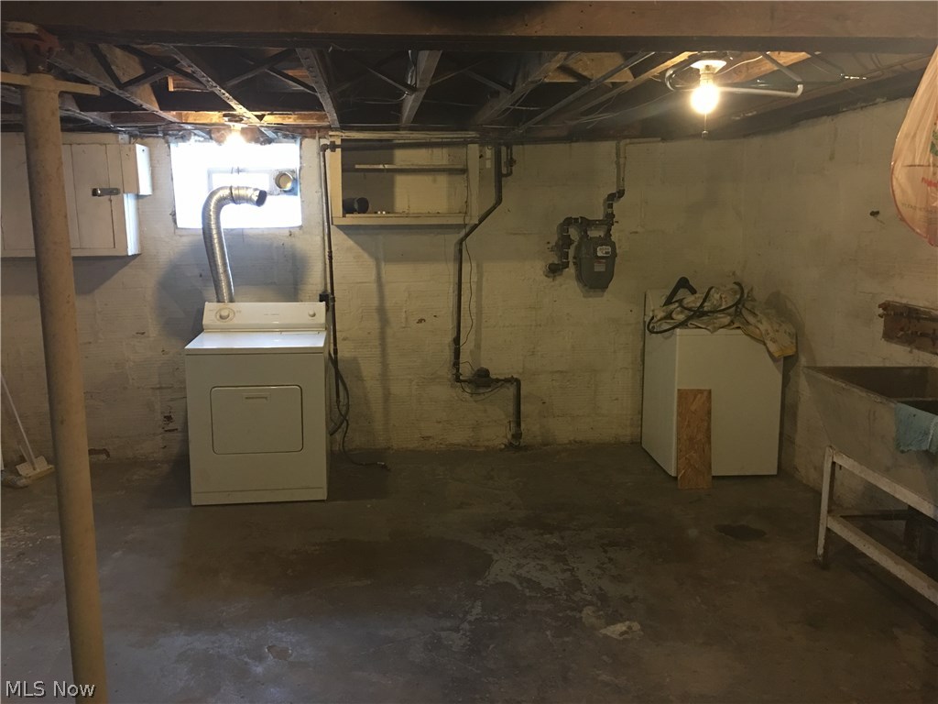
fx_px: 786
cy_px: 352
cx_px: 469
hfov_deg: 61.7
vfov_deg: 48.2
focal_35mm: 29
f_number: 2.2
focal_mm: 4.15
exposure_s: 1/4
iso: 80
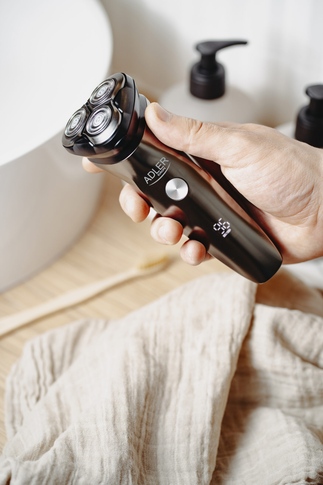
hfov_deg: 16.1
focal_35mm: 85
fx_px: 1144
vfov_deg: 23.9
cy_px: 242
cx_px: 162
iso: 200
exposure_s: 1/50
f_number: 3.5
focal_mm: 85
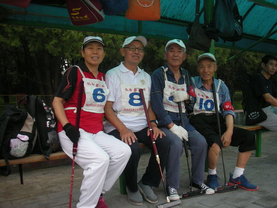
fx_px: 280
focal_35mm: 35
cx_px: 138
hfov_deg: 52.6
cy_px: 104
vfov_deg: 40.7
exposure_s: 1/79.6
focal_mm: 5.8
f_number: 2.8
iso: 50
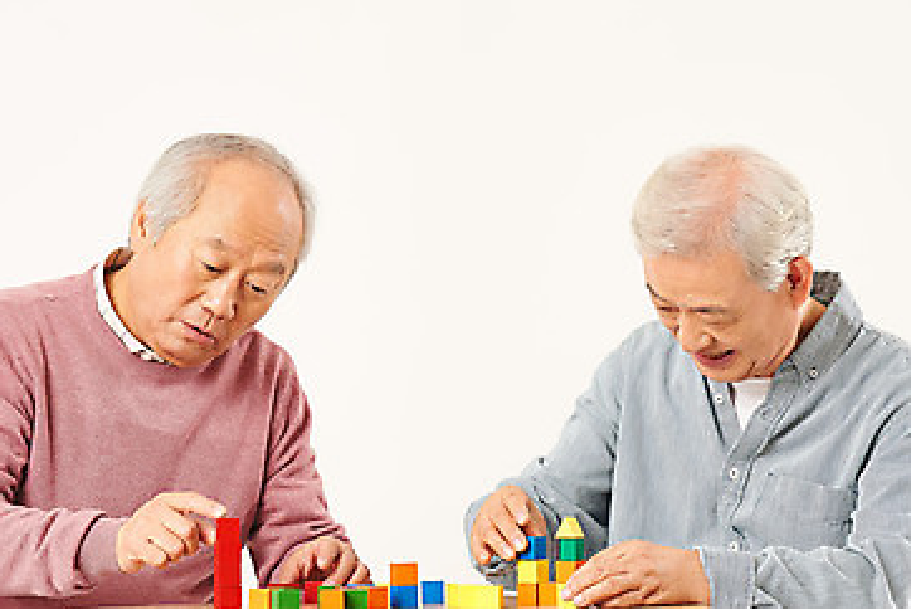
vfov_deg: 7.2
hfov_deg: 10.7
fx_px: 4862
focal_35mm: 192
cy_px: 435
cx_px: 469
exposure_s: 1/125
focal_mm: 116
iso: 100
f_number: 8
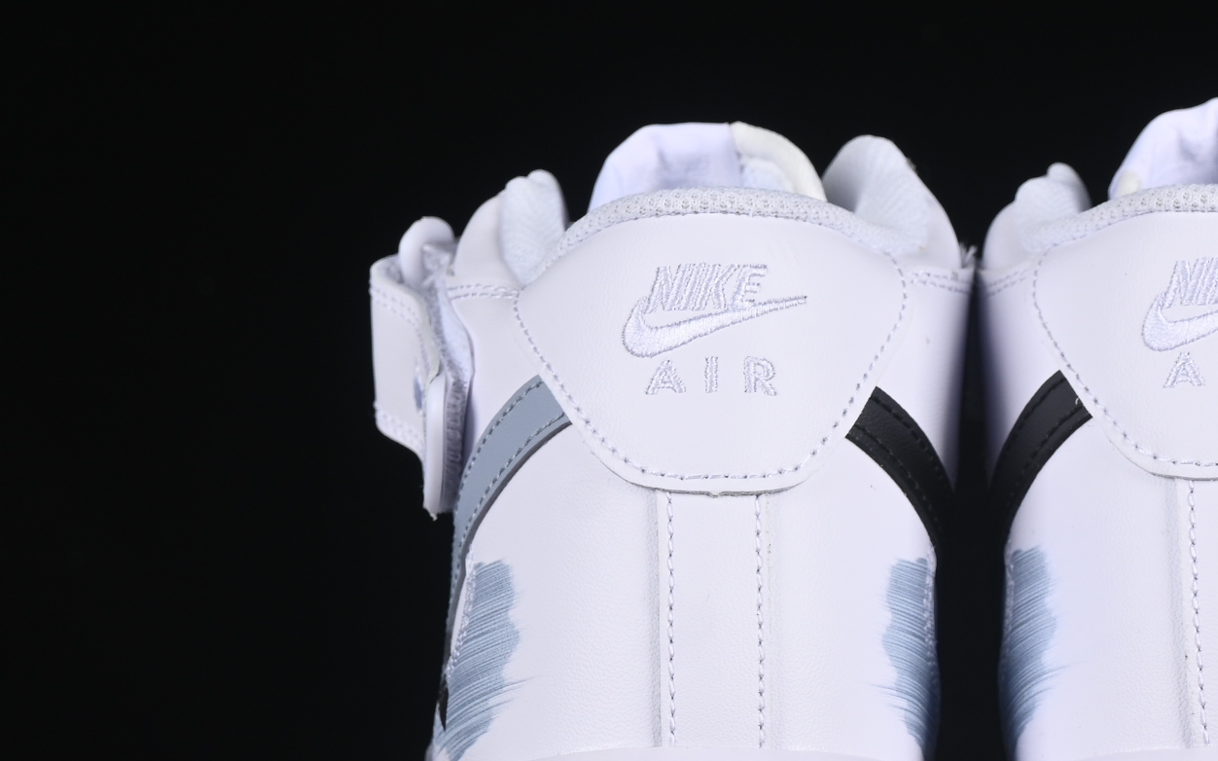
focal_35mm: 170
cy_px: 480
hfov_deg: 12.3
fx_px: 5642
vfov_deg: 7.7
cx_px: 996
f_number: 8
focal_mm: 50
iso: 160
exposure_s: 1/100
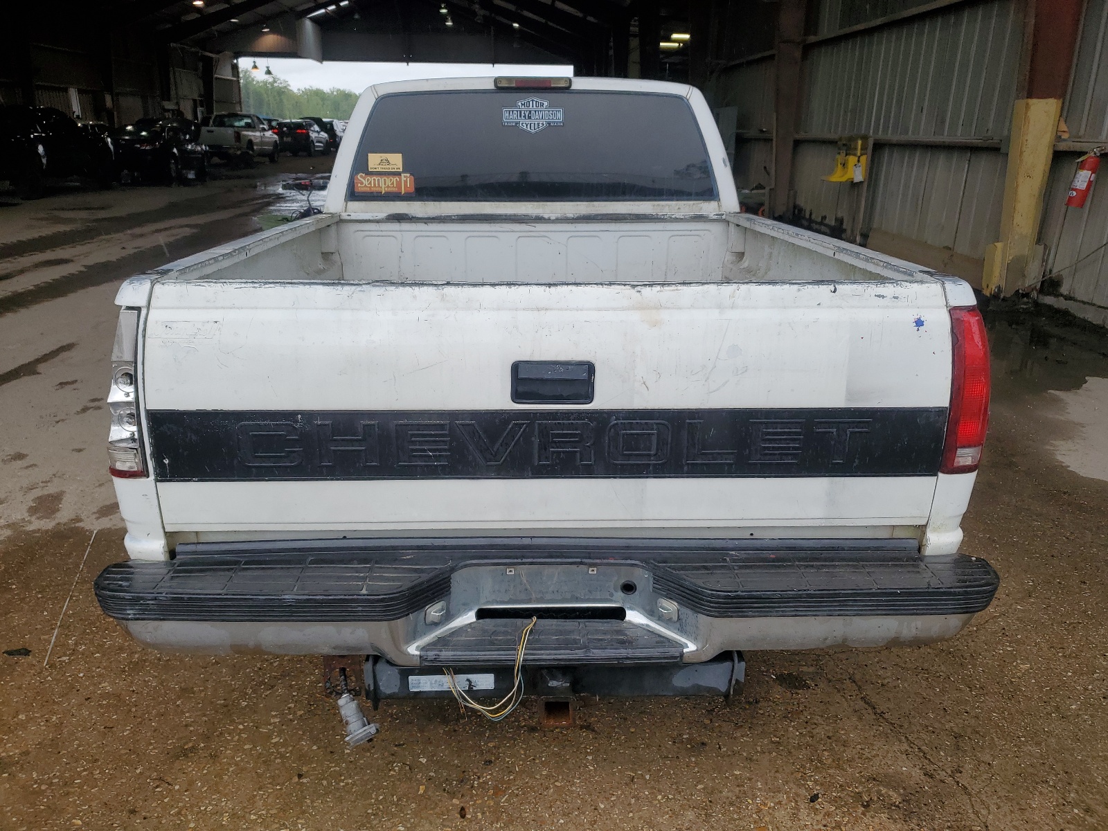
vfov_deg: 53.1
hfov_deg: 67.3
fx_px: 832
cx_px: 554
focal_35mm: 26
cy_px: 416
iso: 50
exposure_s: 1/625
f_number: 1.5
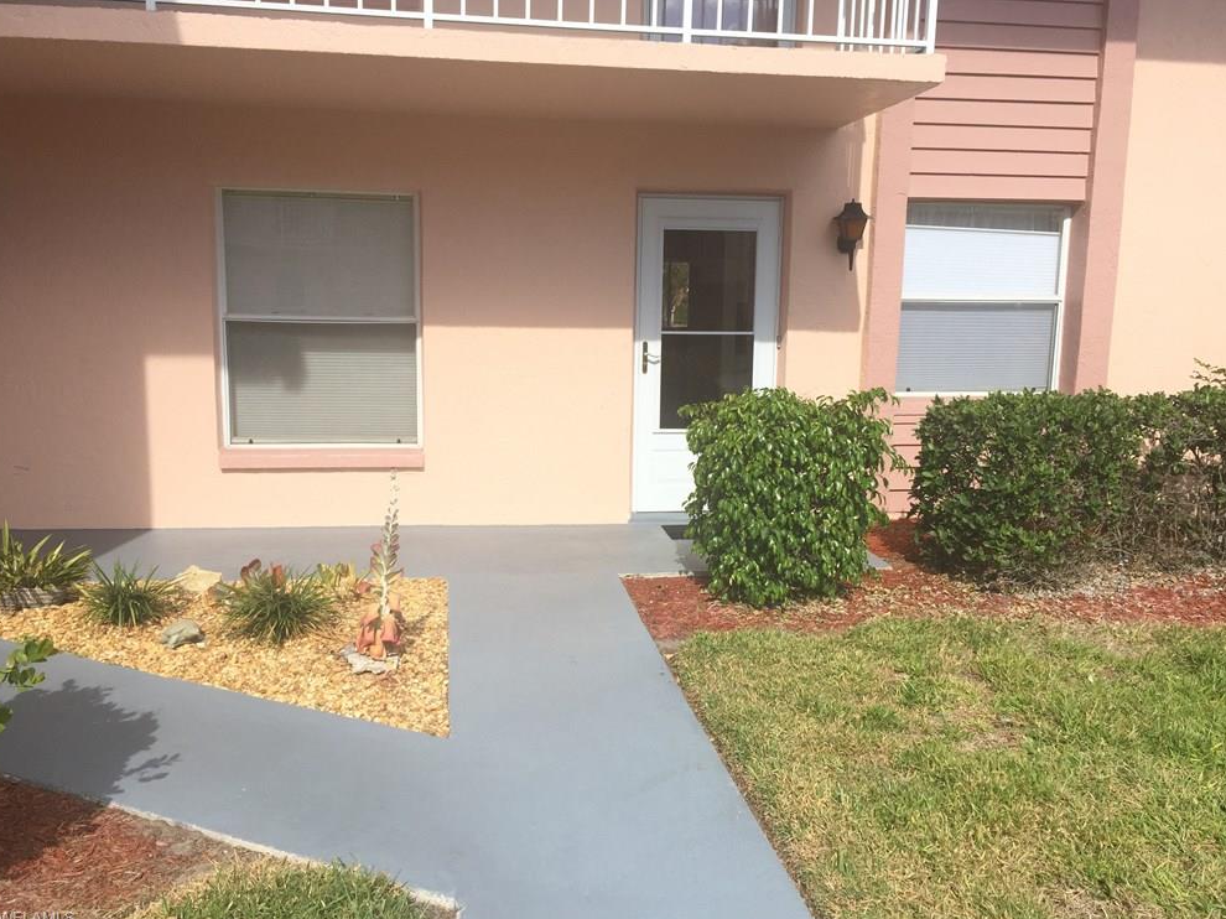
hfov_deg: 60.0
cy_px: 455
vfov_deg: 46.8
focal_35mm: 30
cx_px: 618
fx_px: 1062
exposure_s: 1/1980
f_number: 2.2
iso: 32
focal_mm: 4.15
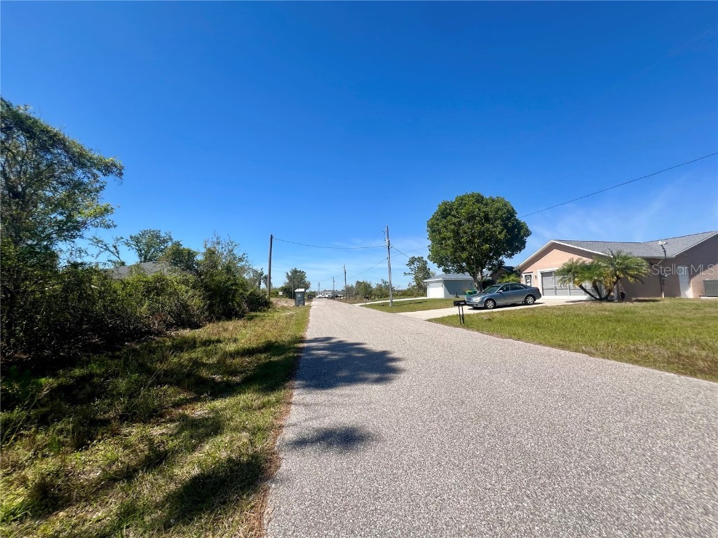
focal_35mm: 13
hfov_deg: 106.2
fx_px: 270
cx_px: 359
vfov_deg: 89.9
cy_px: 269
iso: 32
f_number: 1.8
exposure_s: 1/1698
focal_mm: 1.57
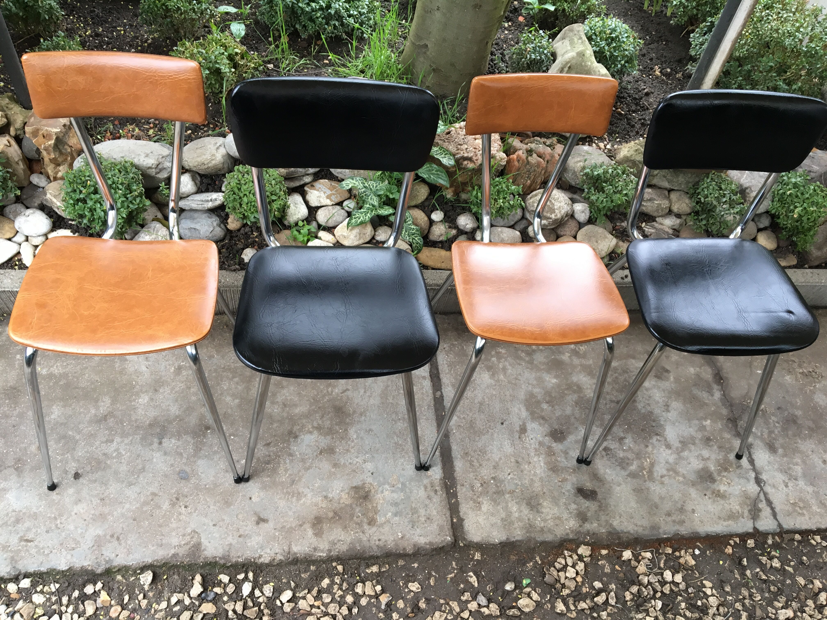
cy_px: 310
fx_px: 693
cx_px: 414
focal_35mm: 29
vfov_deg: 48.2
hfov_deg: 61.7
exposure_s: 1/33
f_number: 2.2
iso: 64
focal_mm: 4.15
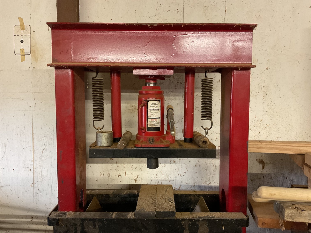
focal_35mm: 29
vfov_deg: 48.2
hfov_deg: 61.7
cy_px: 116
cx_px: 156
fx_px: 261
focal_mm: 3
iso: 320
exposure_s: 1/40
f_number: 1.8
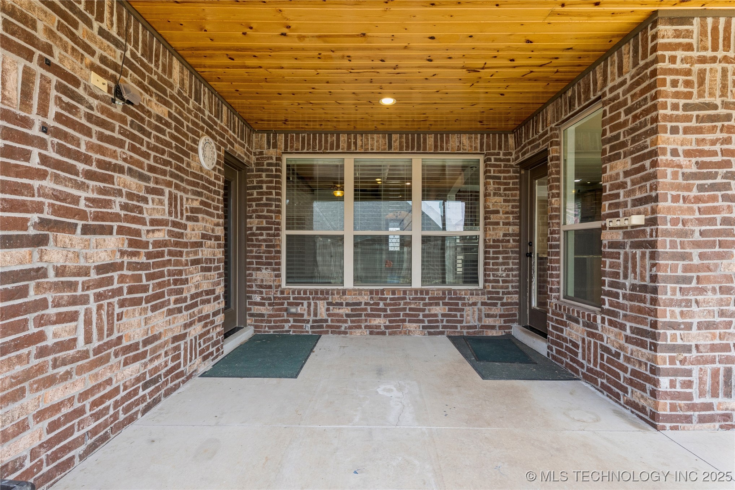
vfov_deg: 73.7
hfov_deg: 96.7
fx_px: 327
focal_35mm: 16
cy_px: 245
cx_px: 368
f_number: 13
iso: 640
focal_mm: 16
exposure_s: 1/50
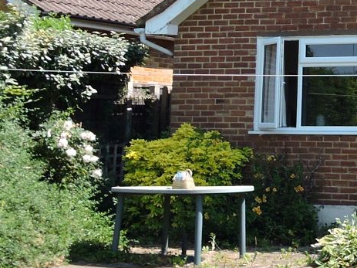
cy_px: 32
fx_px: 856
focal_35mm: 83
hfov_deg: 20.2
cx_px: 541
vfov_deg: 17.5
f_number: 3.3
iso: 100
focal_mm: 4.3
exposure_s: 1/500
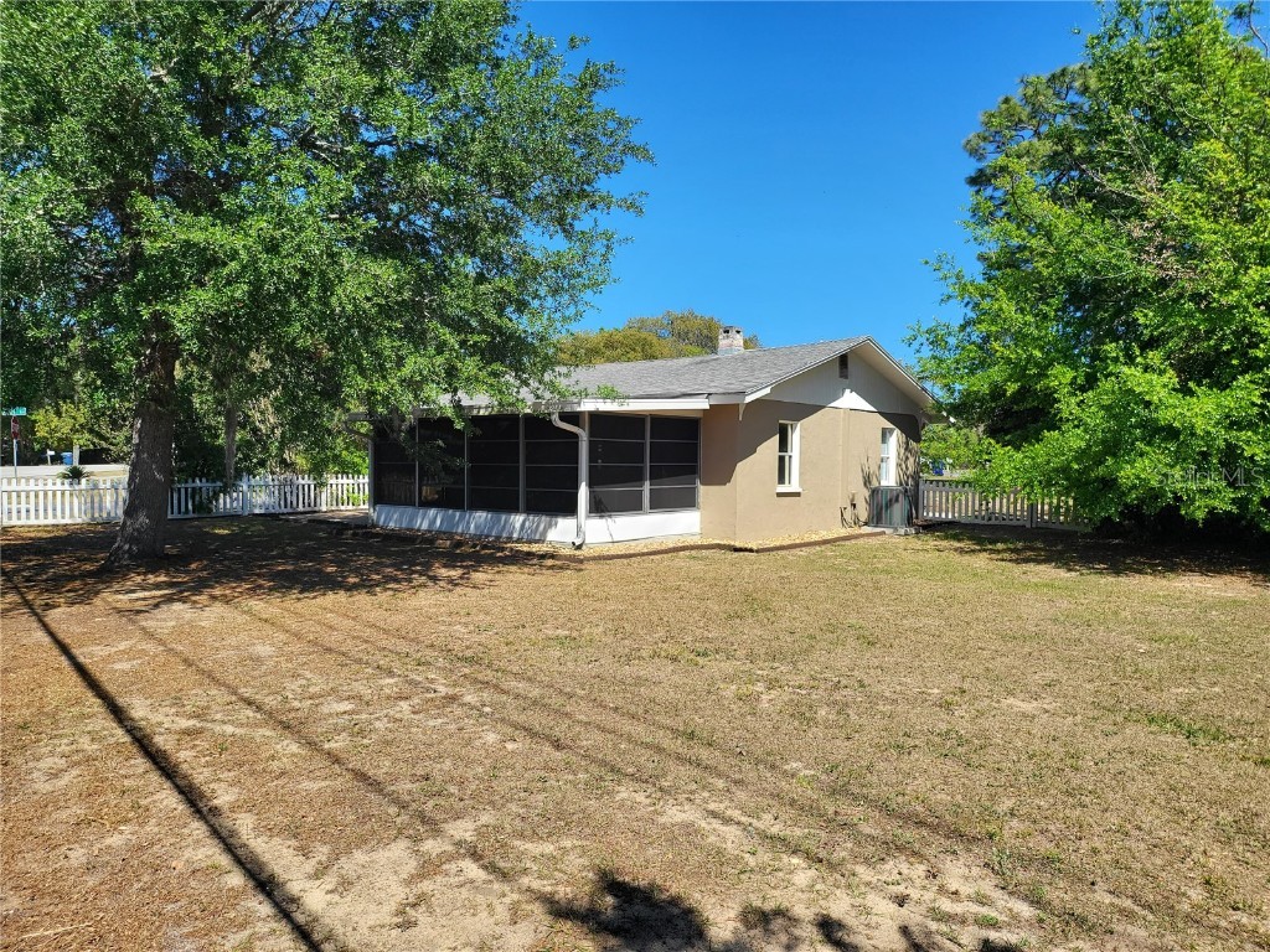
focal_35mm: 24
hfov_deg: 71.6
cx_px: 635
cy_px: 476
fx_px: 881
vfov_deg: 56.8
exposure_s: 1/1785
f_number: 1.8
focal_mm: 5
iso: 40
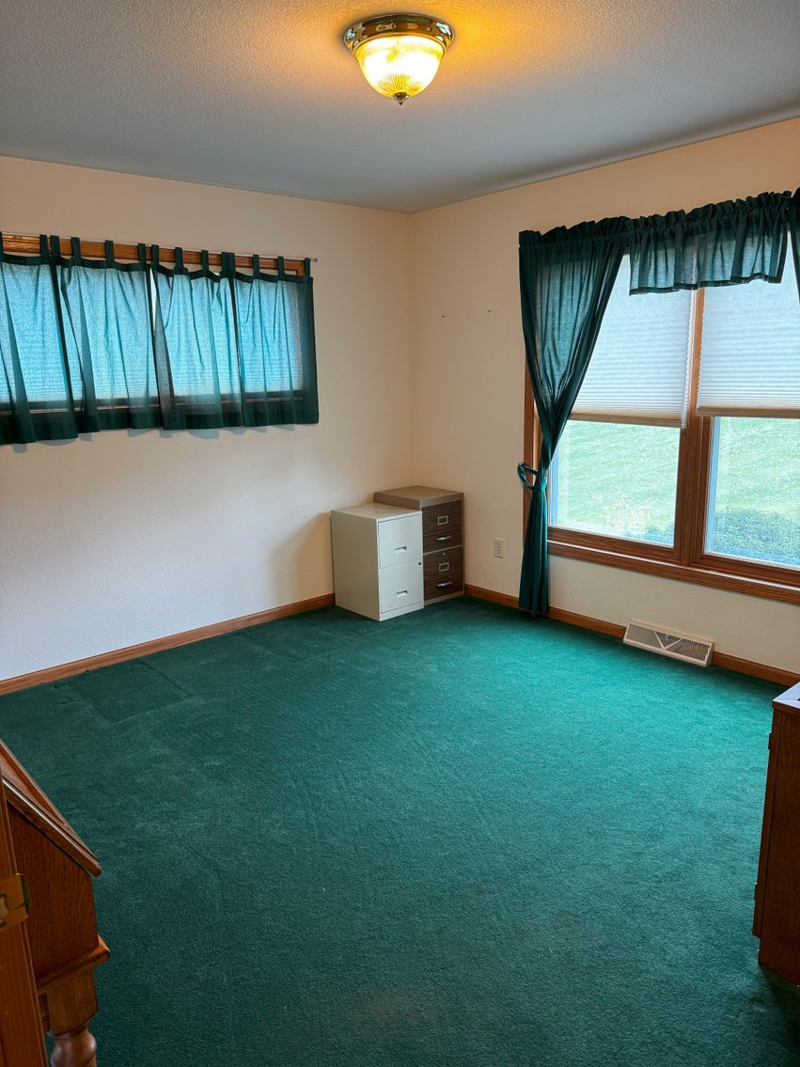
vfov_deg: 71.6
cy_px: 534
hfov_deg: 56.8
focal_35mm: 24
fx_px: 740
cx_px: 400
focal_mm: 6.76
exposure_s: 1/60
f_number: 1.78
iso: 125
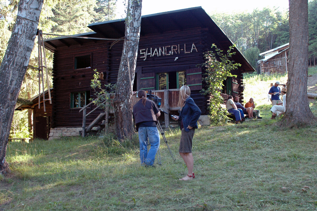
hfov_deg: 46.4
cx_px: 158
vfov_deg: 31.8
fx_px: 370
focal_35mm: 42
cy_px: 106
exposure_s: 1/80
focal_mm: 28
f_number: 4.5
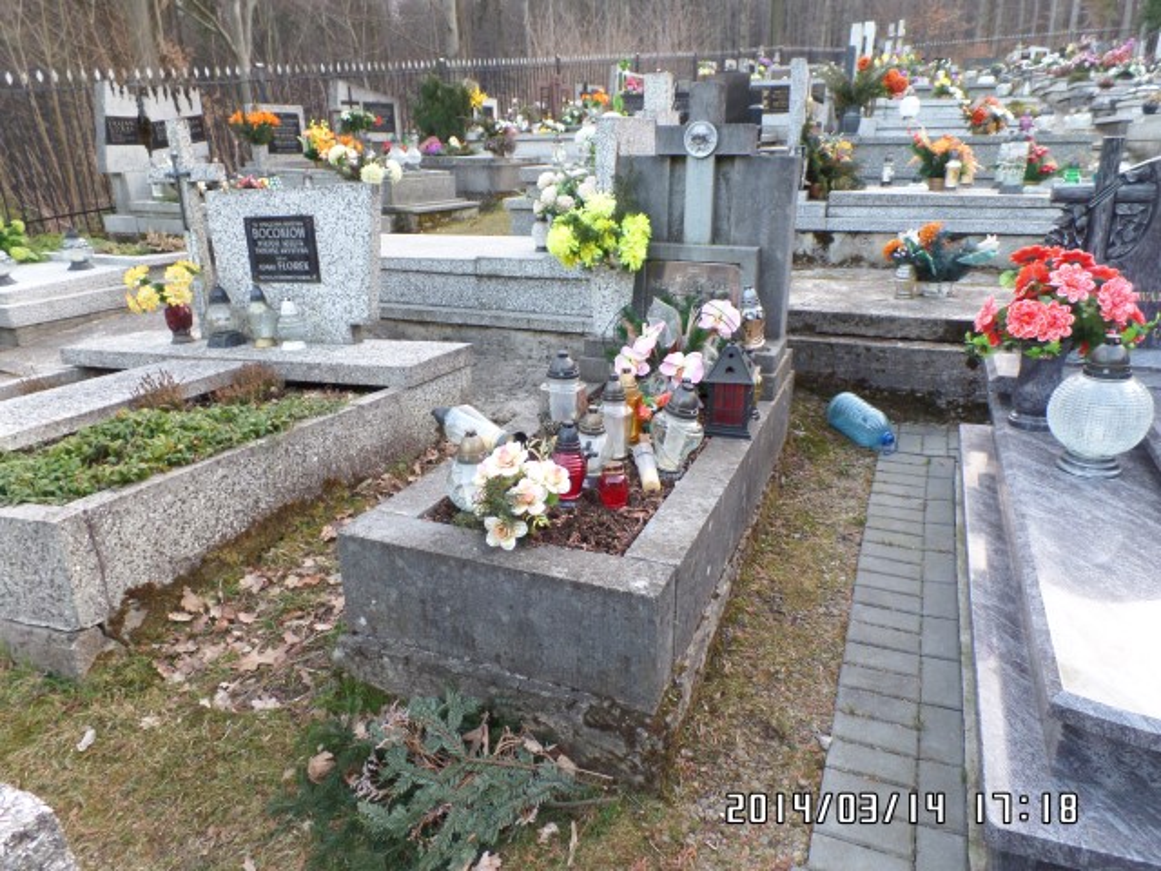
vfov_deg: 58.9
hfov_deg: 73.9
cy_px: 436
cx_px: 580
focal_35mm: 23
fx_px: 771
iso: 120
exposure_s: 1/30
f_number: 2.8
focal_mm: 4.1
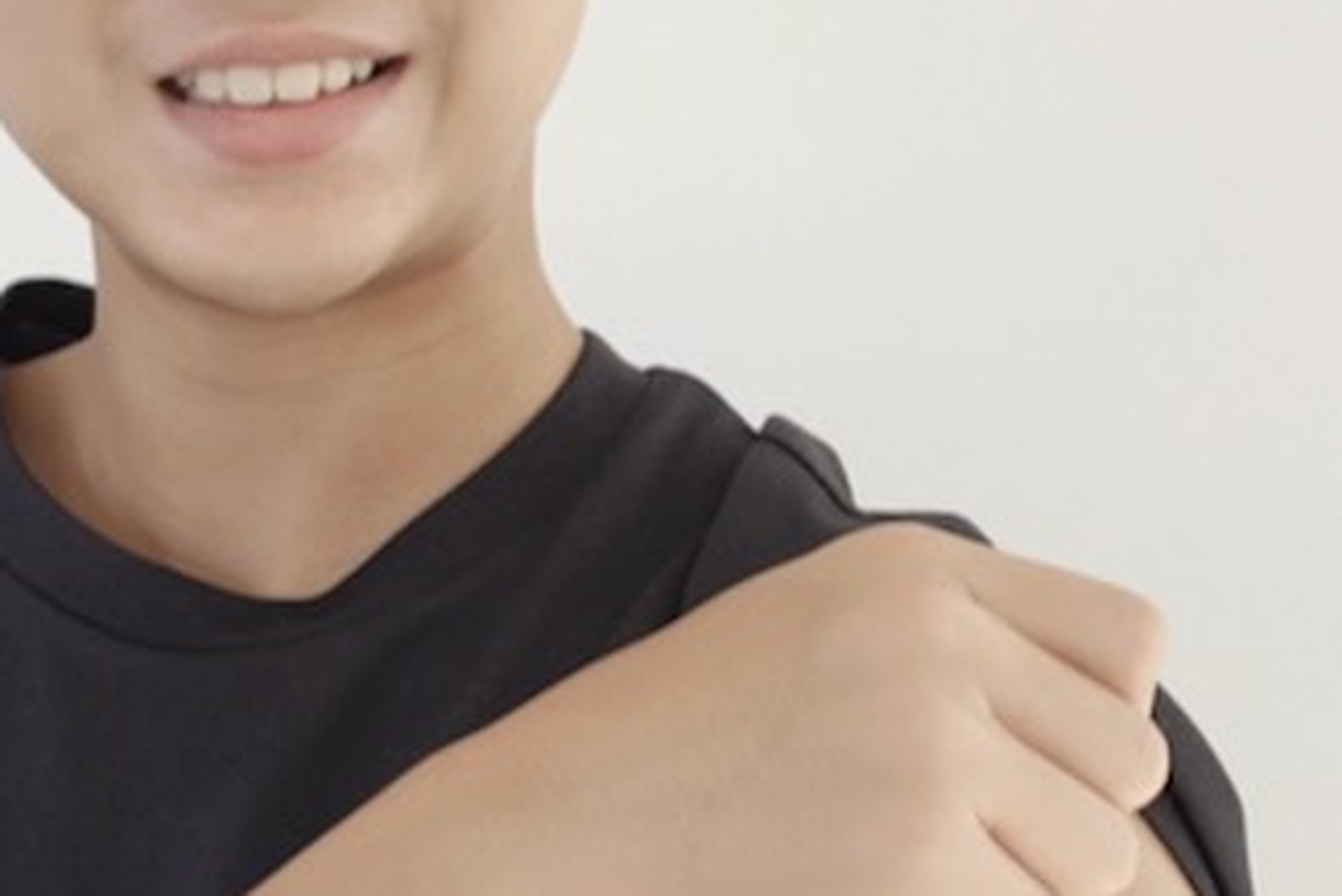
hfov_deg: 20.8
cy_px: 171
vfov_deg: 14.0
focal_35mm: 97
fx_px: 3617
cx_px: 256
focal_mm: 35
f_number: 4
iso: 400
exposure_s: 1/200
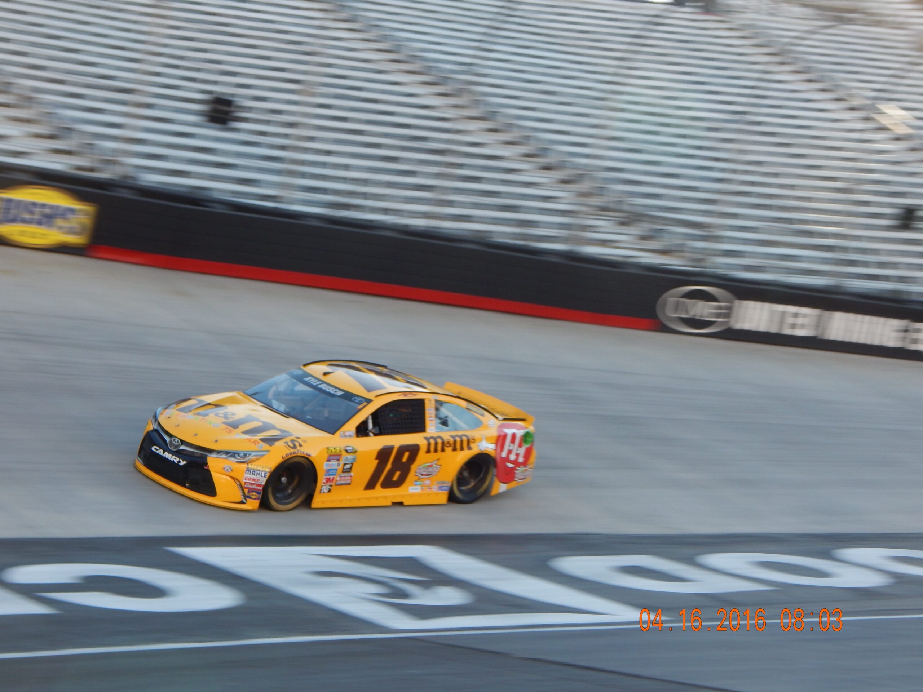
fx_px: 2266
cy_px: 346
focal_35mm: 85
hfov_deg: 23.0
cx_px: 462
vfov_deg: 17.4
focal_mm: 15.3
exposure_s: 1/200
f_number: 4.3
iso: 125
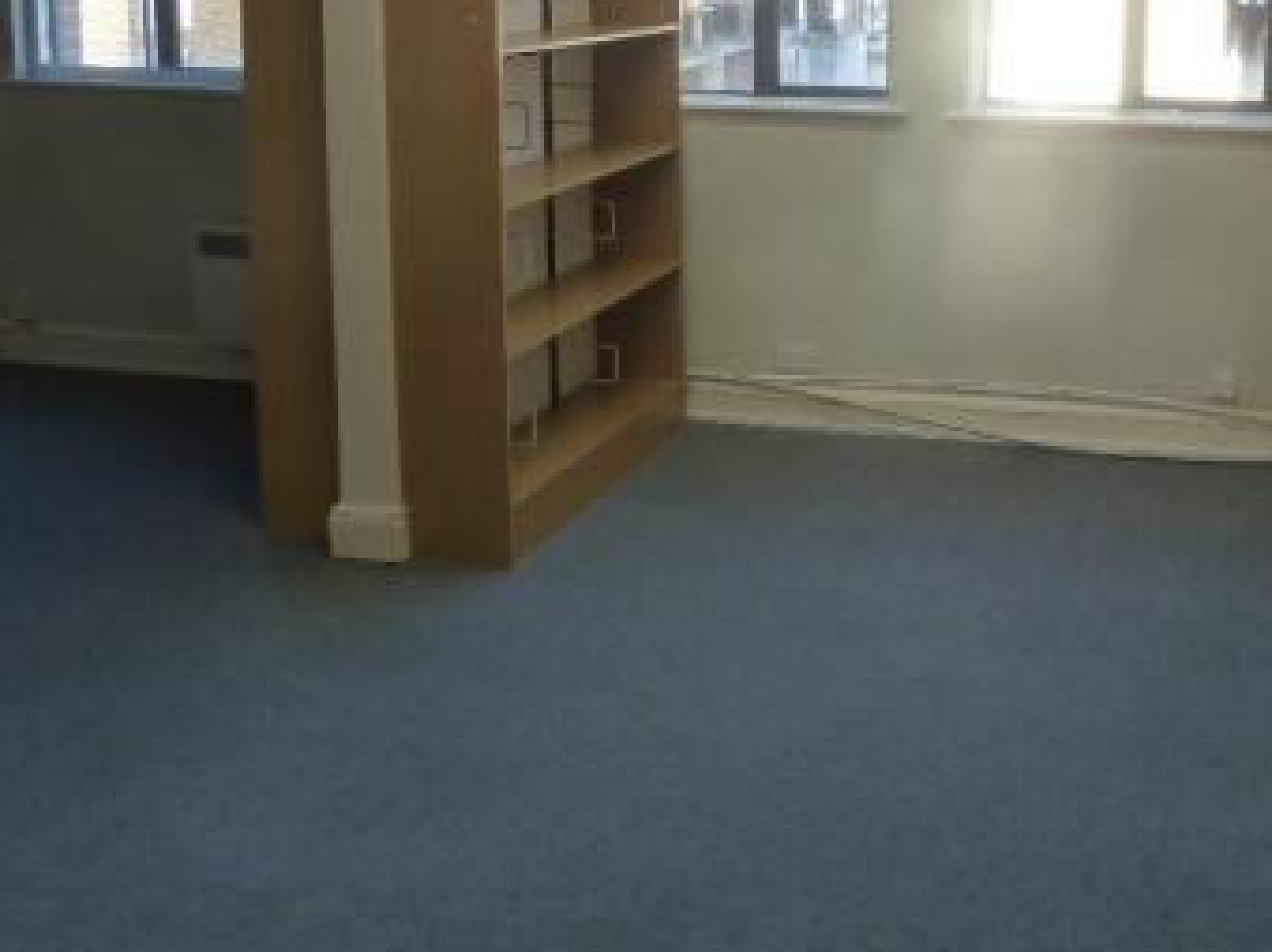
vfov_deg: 32.6
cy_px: 178
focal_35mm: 43
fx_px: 1580
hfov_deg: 42.6
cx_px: 940
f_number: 3.3
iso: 125
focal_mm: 4.1
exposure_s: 1/40
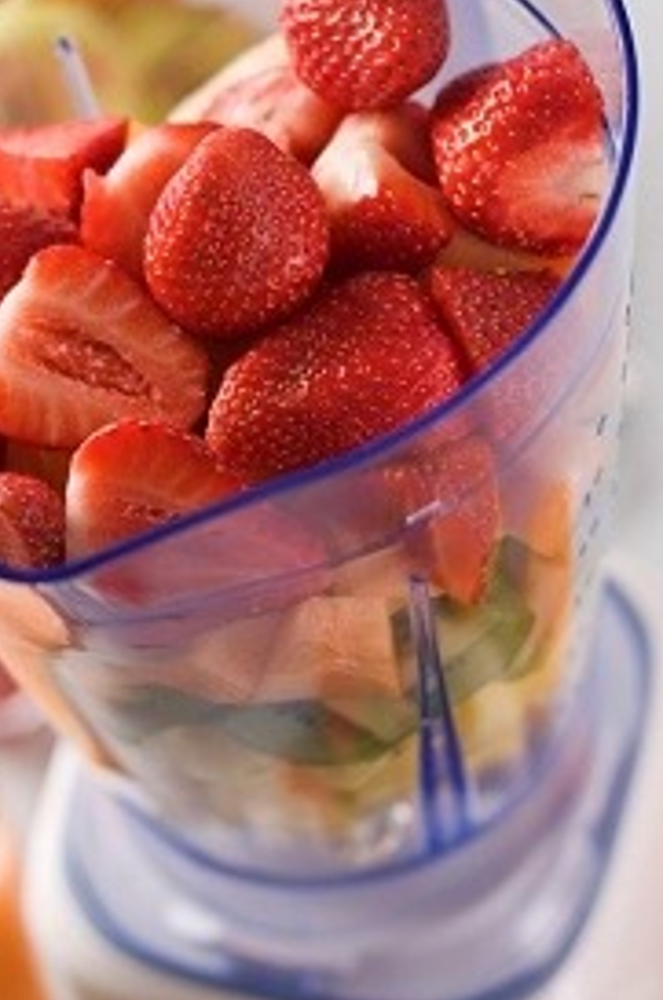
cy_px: 377
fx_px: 3133
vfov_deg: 18.1
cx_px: 181
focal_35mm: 113
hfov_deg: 12.1
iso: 100
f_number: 2.8
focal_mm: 50
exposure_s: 1/160
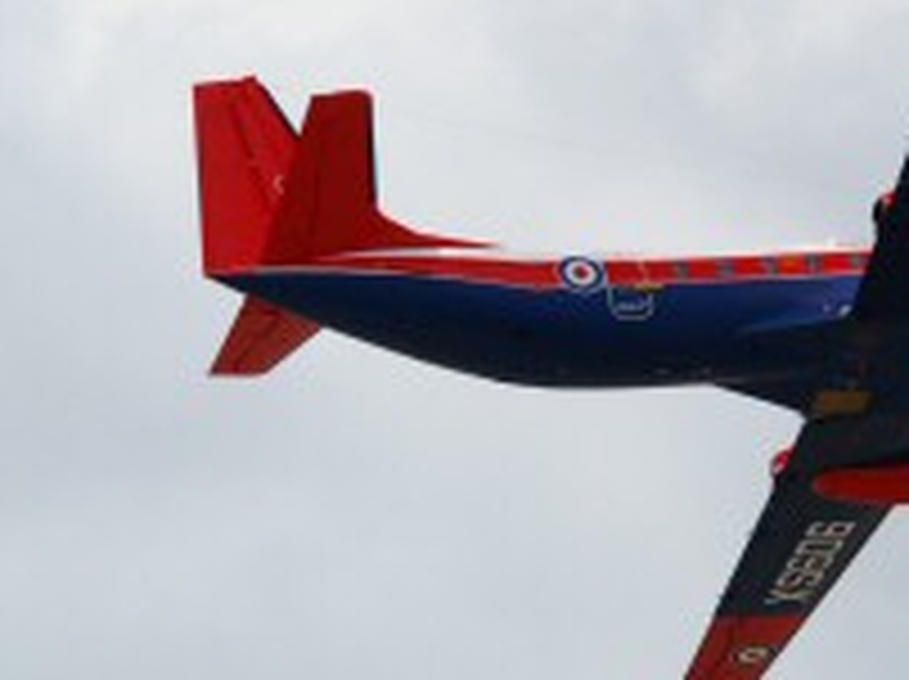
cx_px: 860
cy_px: 239
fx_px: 20301
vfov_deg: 1.9
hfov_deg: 2.6
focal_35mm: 774
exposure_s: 1/750
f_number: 9.5
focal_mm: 270
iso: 400
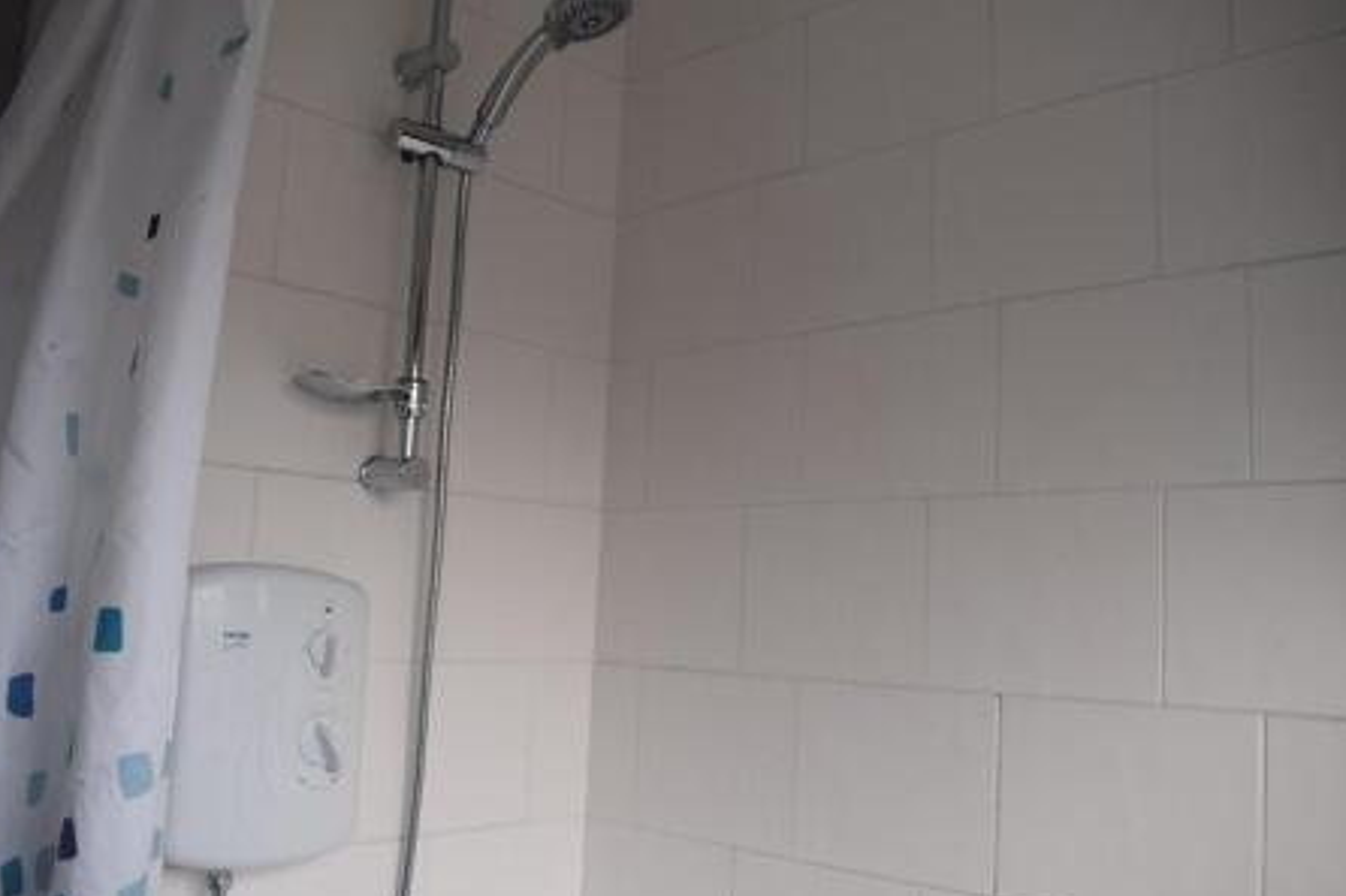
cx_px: 682
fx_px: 1196
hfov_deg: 58.7
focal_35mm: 32
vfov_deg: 41.1
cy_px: 475
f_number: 5.6
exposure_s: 1/125
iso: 400
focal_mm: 20
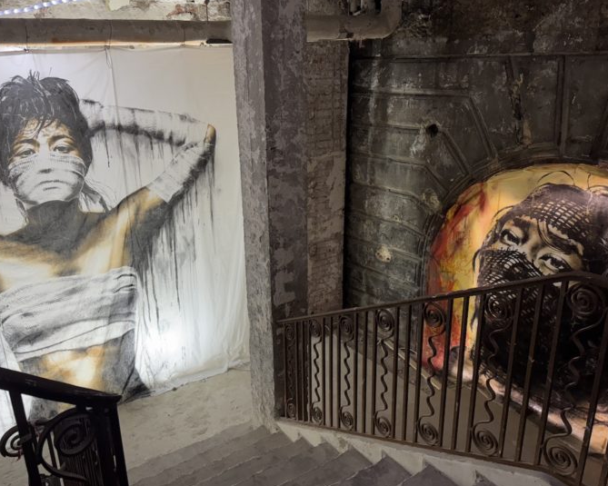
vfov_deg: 51.5
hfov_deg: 62.1
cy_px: 241
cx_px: 280
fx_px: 504
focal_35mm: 28
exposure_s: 1/100
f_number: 1.78
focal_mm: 6.76
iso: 160
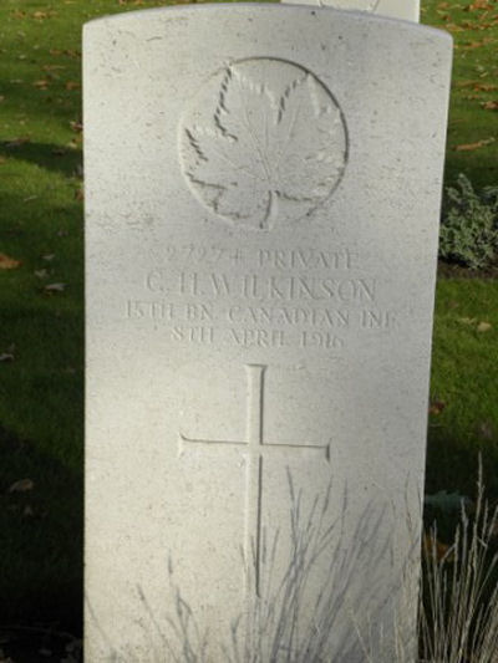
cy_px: 332
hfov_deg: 19.6
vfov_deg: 26.0
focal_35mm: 75
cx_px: 249
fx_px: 1438
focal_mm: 13.4
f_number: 5.6
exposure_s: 1/322
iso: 64
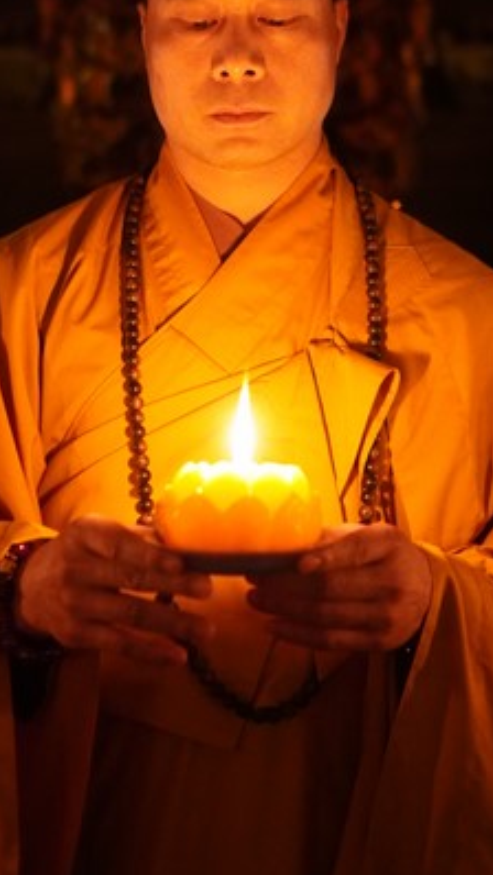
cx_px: 206
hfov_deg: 13.5
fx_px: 2087
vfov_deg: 23.4
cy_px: 202
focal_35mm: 90
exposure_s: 1/50
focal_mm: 35
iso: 3200
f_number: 1.8
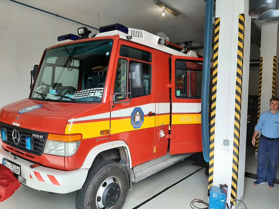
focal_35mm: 26
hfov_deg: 67.3
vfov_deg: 53.1
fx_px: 210
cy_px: 104
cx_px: 140
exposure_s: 1/134
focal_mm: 3.93
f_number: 1.7
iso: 40
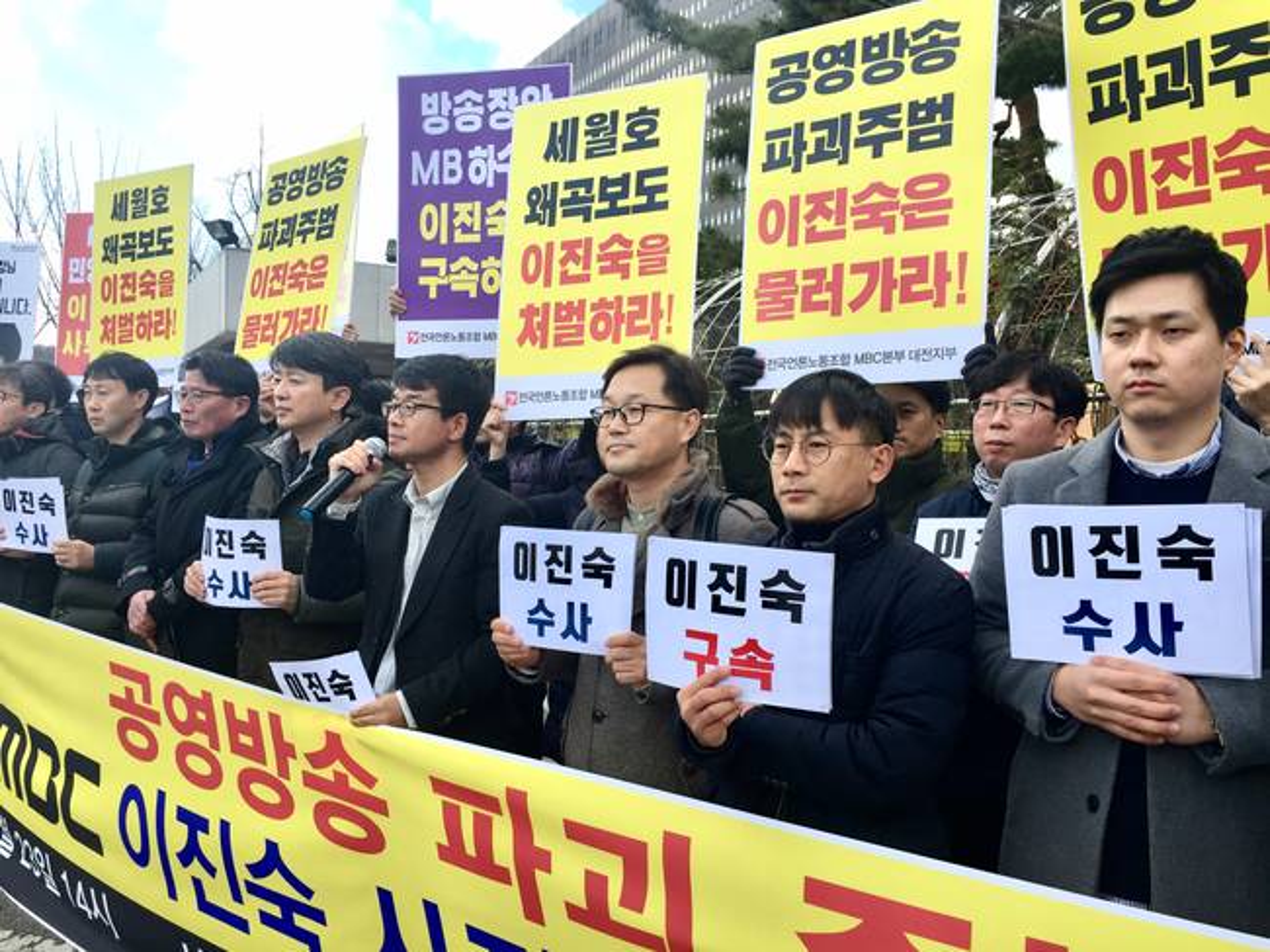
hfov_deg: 61.7
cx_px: 635
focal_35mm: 29
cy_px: 476
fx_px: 1064
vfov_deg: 48.2
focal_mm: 4.15
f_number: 2.2
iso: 32
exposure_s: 1/590
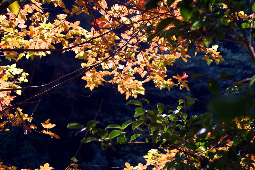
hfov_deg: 24.6
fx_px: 584
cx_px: 128
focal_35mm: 82
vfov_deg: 16.5
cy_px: 85
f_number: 5.6
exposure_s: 1/160
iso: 125
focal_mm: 55
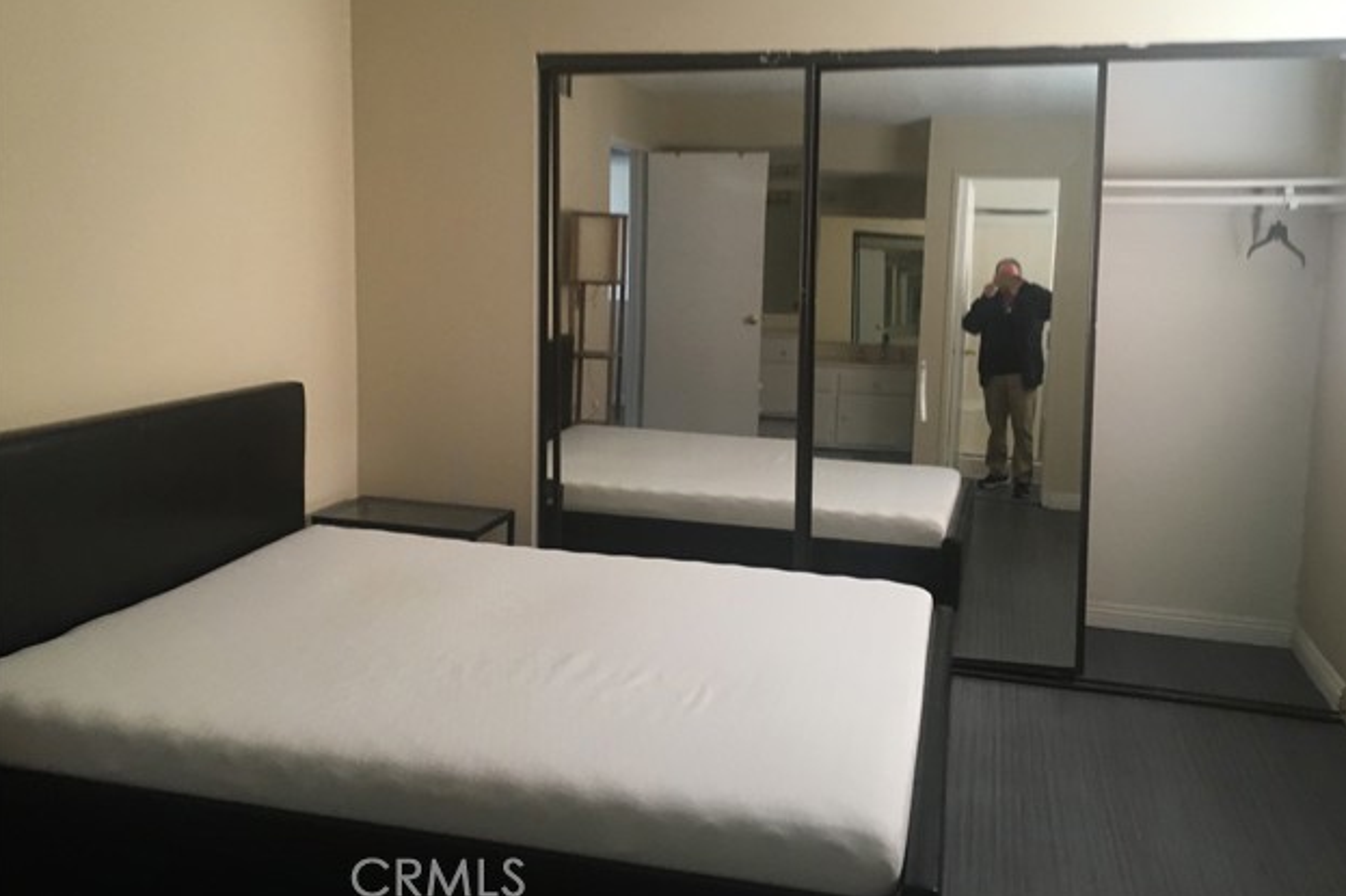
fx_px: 1159
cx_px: 683
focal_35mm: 31
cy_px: 391
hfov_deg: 60.3
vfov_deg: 42.2
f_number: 2.2
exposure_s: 1/30
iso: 125
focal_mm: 4.15
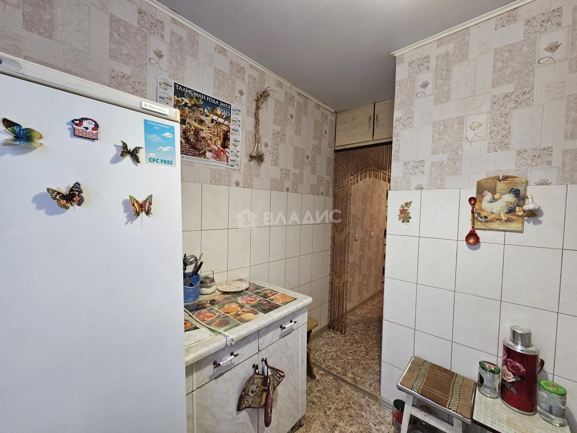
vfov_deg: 89.9
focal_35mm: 13
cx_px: 288
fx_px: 217
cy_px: 216
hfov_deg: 106.2
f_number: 2.2
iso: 500
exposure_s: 1/71
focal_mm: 2.2
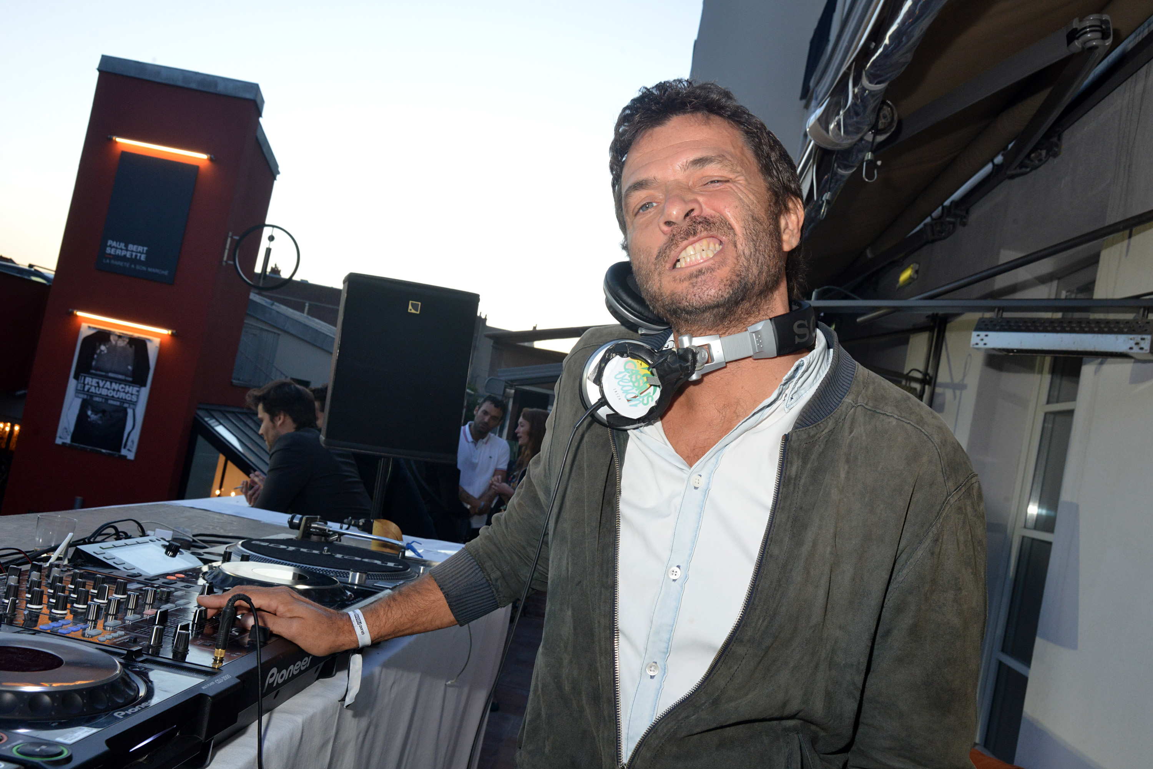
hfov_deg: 55.8
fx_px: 1089
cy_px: 384
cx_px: 576
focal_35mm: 34
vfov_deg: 38.9
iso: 1600
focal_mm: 34
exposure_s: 1/40
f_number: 13
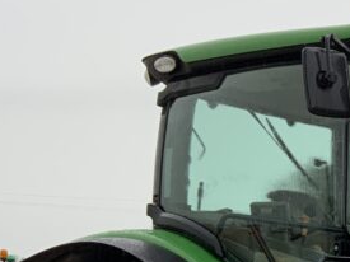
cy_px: 359
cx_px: 552
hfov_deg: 16.3
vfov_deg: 13.1
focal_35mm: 108
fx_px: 1092
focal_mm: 3
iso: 20
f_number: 1.8
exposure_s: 1/122
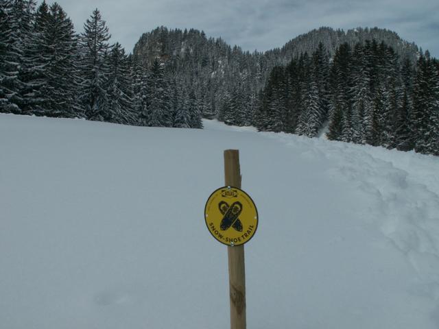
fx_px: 444
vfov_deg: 40.7
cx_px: 220
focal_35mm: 35
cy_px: 164
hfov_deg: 52.6
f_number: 8
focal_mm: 5.86
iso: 50
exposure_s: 1/320
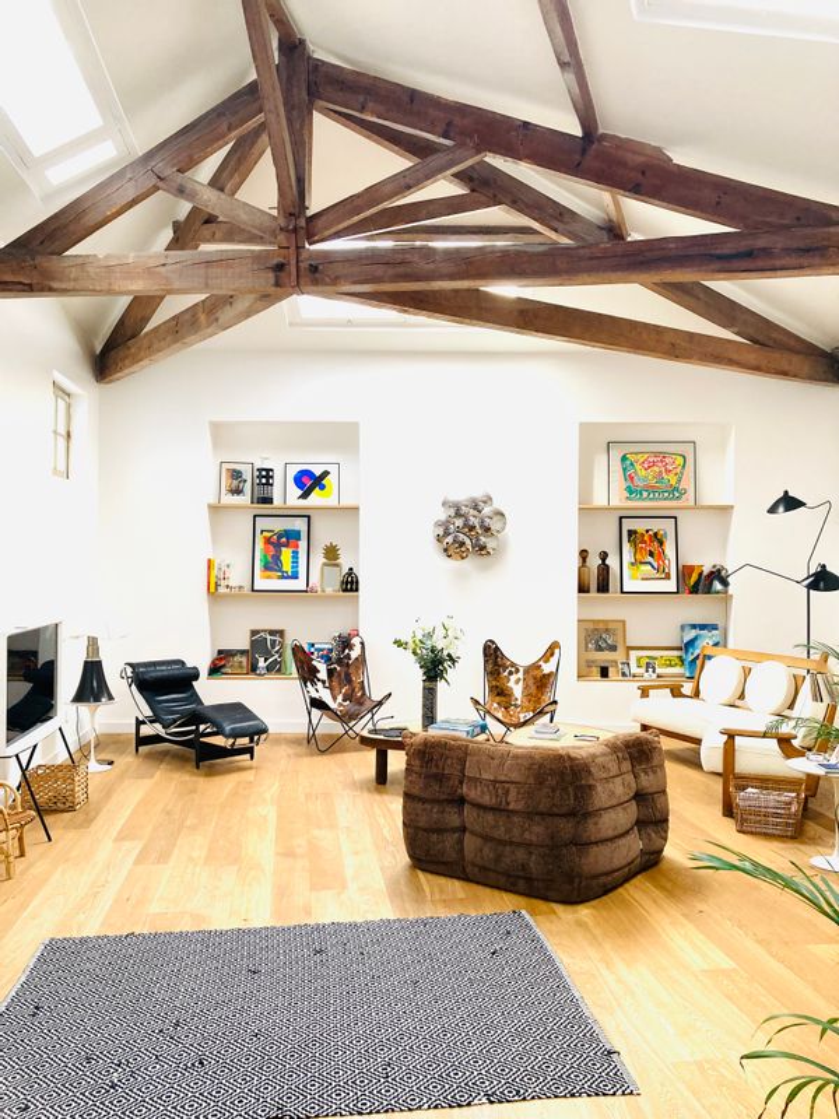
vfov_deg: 63.4
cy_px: 560
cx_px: 420
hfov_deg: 49.7
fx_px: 905
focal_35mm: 28
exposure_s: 1/60
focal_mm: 3.99
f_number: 1.8
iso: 160
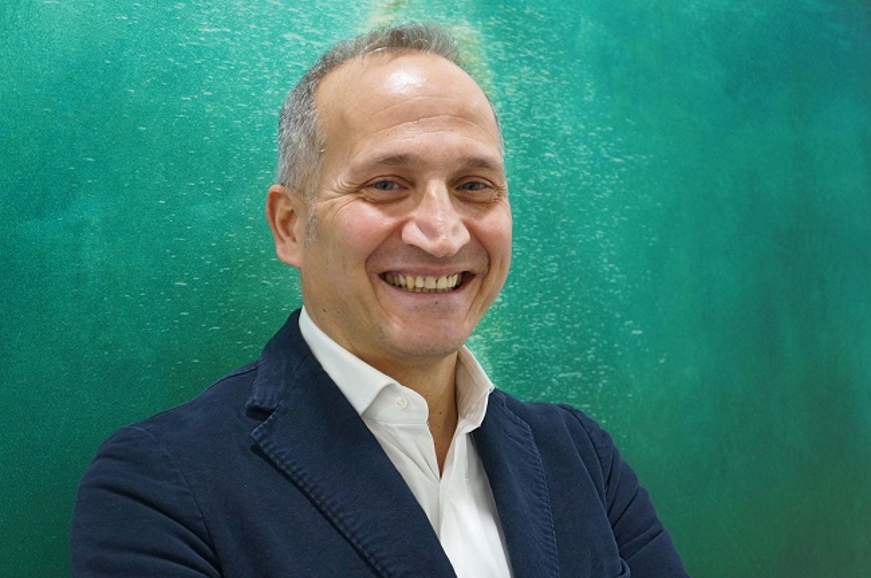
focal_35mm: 45
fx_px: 1087
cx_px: 436
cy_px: 289
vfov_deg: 29.8
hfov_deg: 43.7
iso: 800
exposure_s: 1/40
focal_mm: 30
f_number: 4
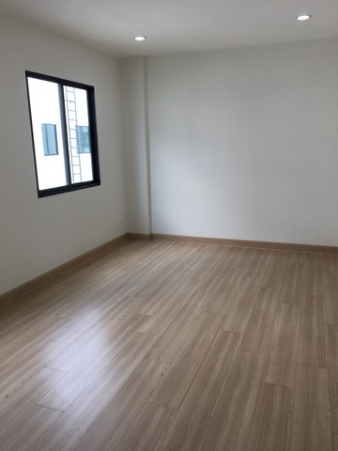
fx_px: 378
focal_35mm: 29
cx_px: 169
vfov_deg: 61.7
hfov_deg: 48.2
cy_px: 226
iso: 40
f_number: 2.2
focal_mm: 4.15
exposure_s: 1/100
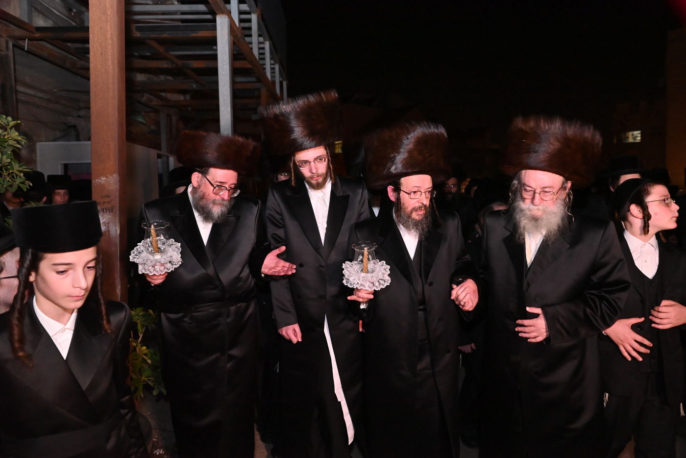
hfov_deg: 73.7
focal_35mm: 24
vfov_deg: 53.2
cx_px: 343
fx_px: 457
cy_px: 229
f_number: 5
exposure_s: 1/200
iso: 5000
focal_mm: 24
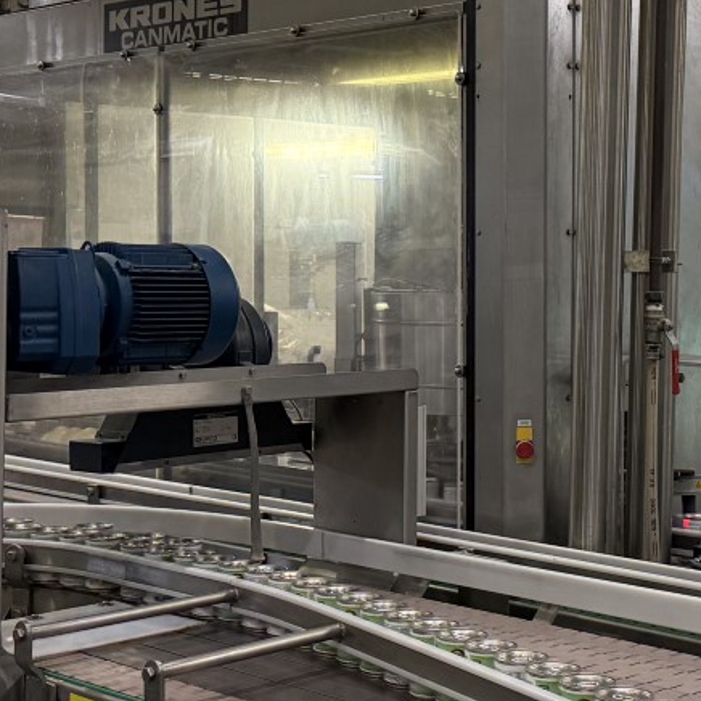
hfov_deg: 24.4
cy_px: 272
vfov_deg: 24.6
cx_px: 516
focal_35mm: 70
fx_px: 1604
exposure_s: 1/100
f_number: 1.78
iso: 320
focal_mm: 6.76
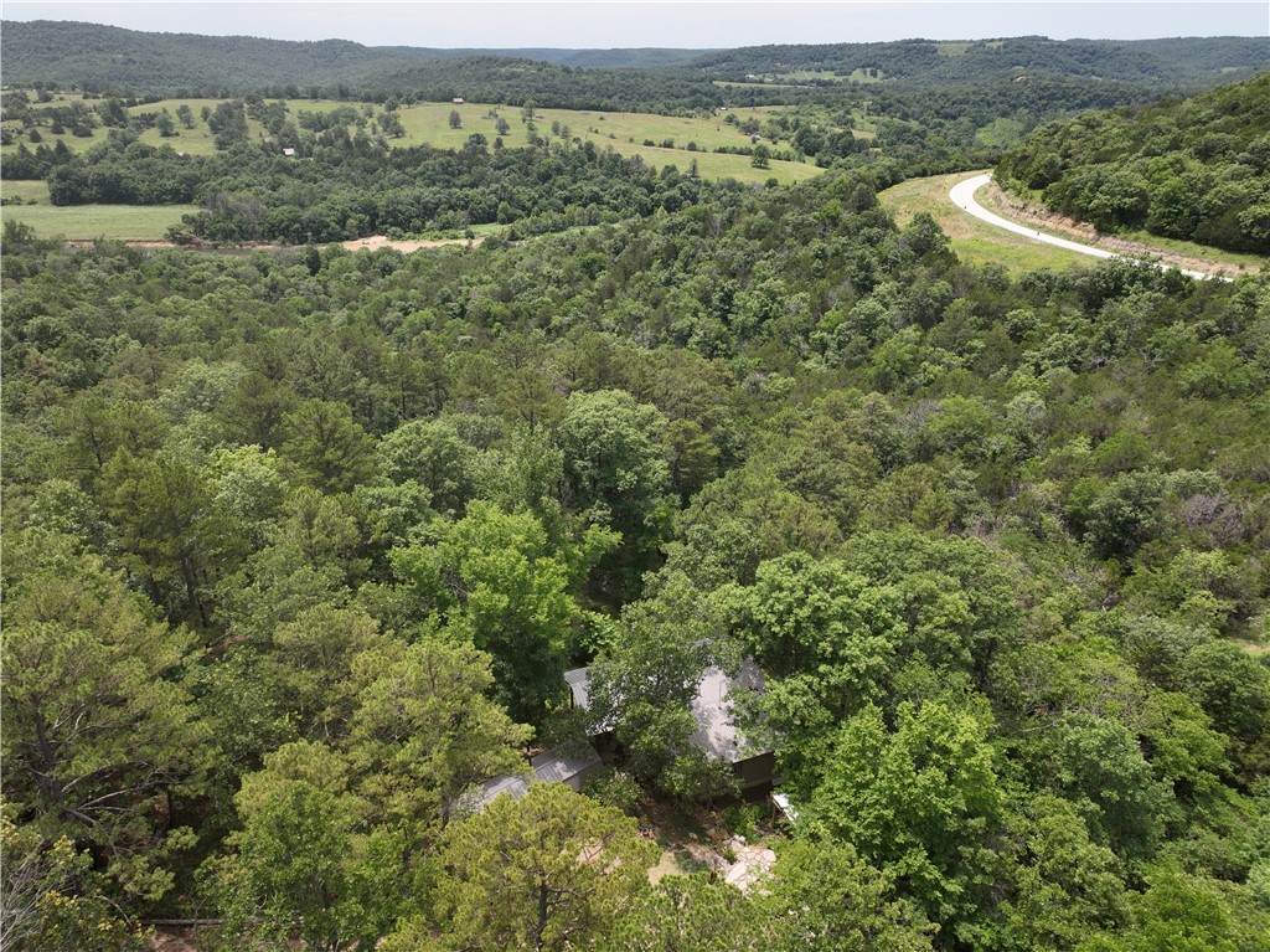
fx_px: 880
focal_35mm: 24
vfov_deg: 56.8
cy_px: 476
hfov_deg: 71.6
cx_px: 635
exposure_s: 1/40
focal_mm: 12.29
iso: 100
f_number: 2.8
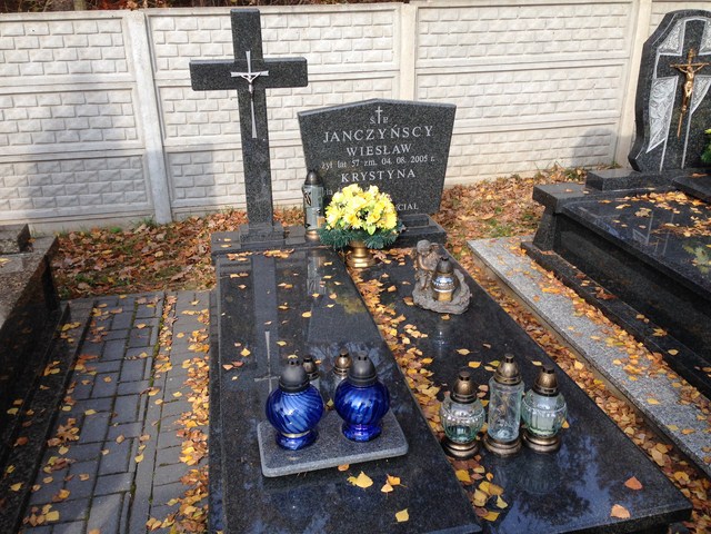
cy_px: 267
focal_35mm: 33
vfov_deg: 42.9
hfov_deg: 55.4
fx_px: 678
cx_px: 356
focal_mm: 4.12
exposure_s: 1/444
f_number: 2.4
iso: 50
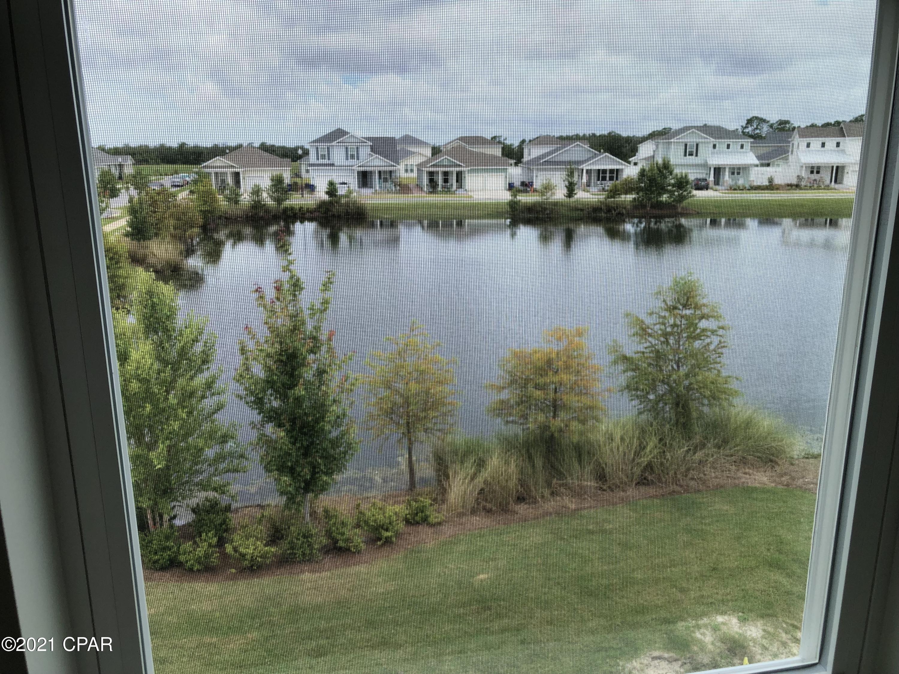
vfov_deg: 49.7
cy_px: 337
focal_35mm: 28
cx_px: 450
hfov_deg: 63.4
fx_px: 727
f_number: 1.8
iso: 20
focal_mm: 3.99
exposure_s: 1/762
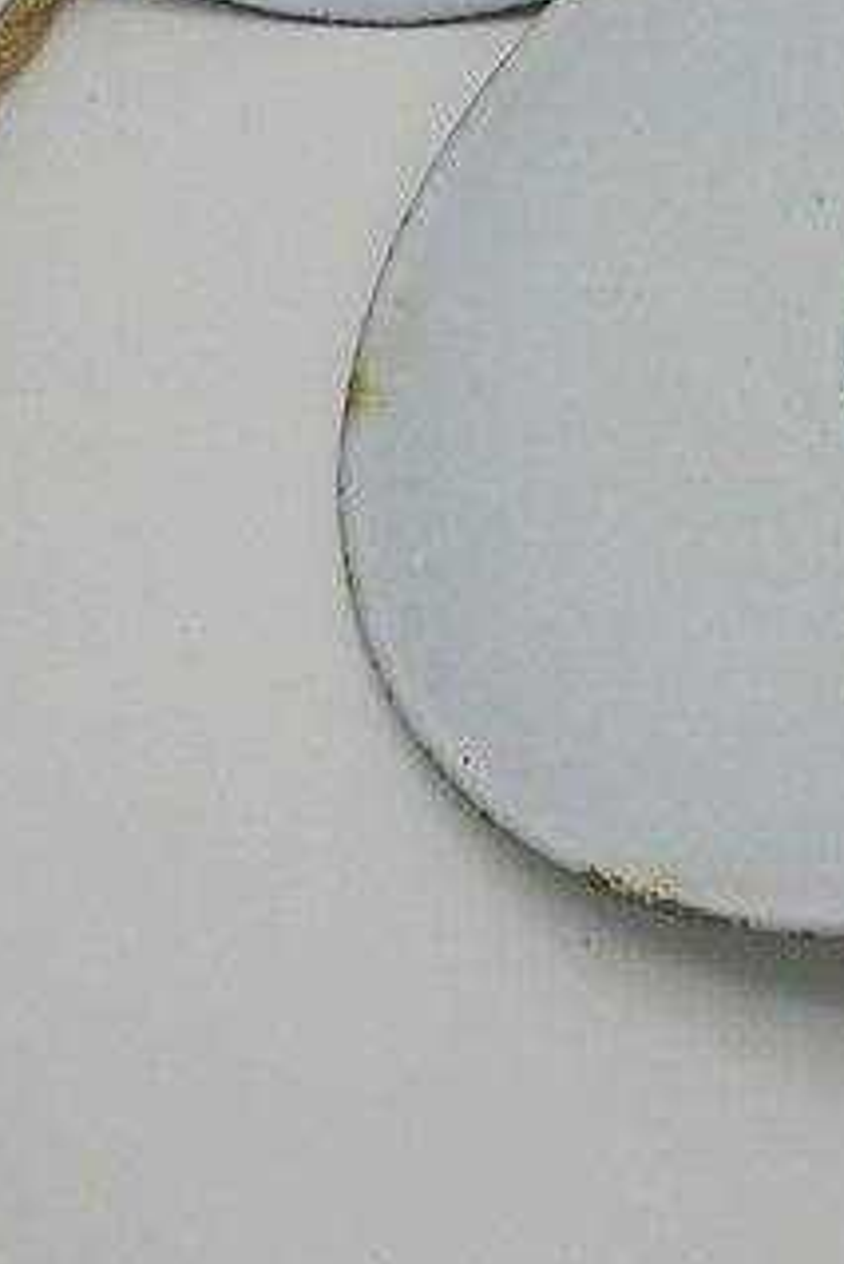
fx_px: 2986
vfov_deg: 21.6
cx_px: 1036
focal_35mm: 85
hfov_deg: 15.5
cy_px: -365
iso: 100
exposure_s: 1/125
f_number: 3.7
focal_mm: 5.3
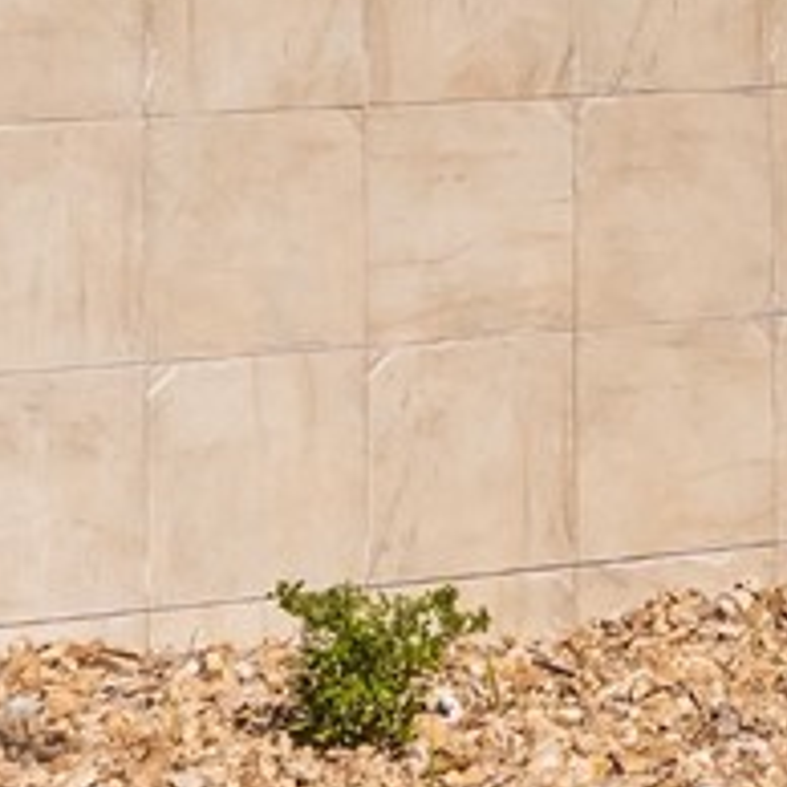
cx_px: 1083
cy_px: -381
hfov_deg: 8.6
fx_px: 5144
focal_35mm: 200
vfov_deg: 8.6
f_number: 2.8
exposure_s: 1/8000
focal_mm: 28
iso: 250
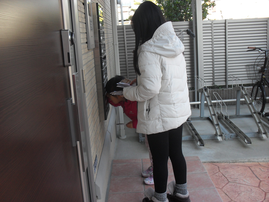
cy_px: 101
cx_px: 134
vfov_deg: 37.7
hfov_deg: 49.0
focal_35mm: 38
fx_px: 295
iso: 80
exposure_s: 1/180
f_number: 2.8
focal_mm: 6.3
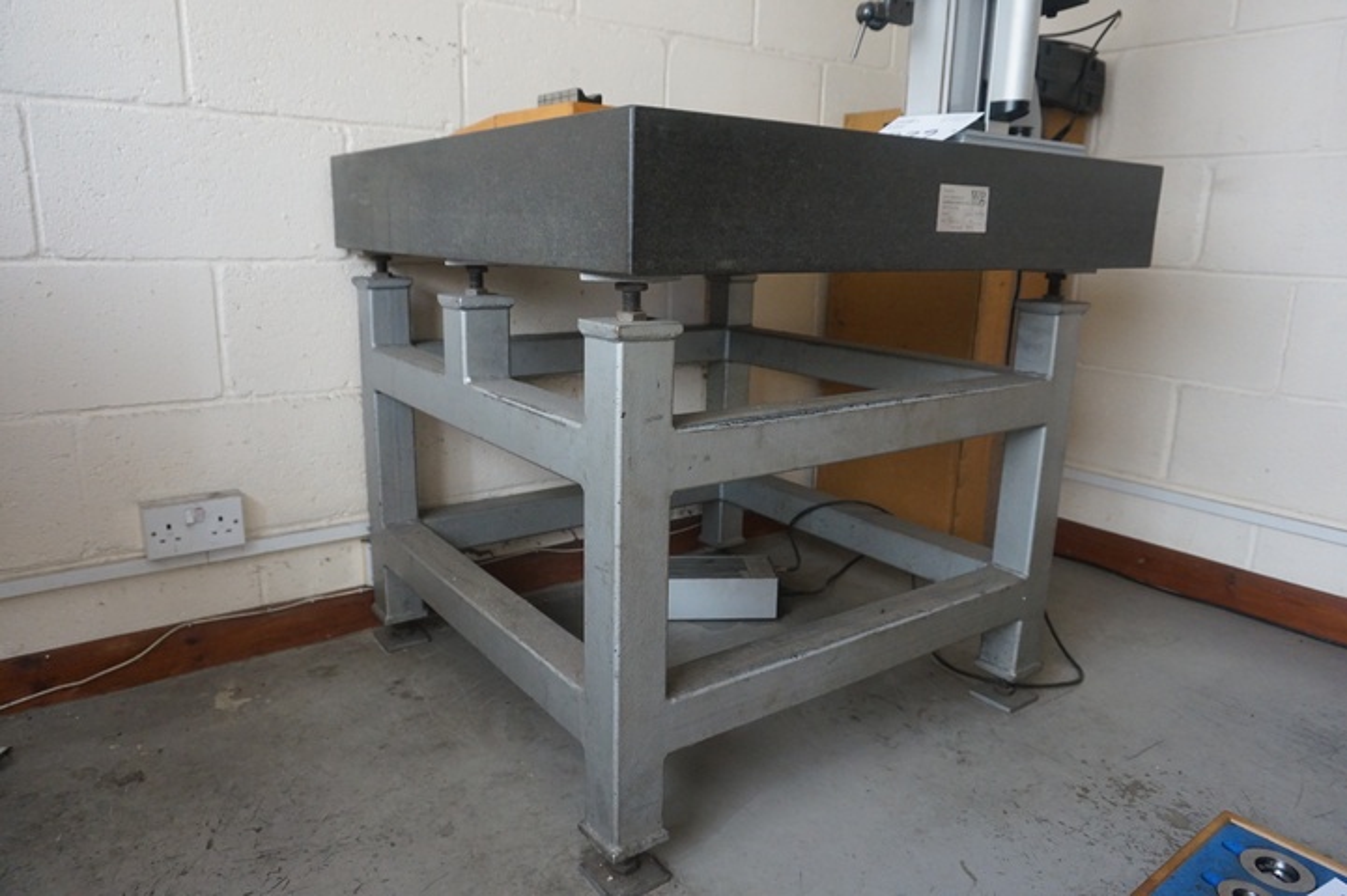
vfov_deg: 53.1
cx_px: 674
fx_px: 898
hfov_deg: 73.8
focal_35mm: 24
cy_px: 448
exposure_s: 1/160
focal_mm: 16
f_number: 4
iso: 1600
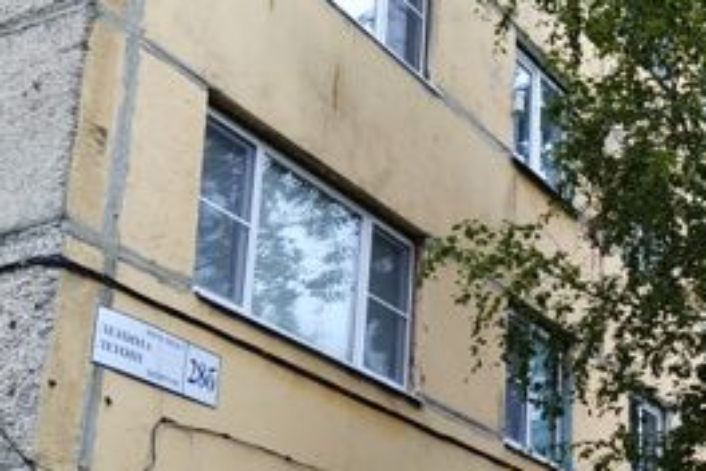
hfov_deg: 34.9
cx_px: 661
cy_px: 407
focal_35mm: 53
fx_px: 1039
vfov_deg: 24.9
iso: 100
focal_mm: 3.57
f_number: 2
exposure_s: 1/105
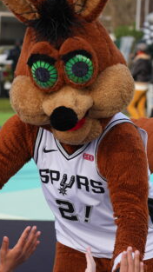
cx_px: 75
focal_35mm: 148
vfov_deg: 14.5
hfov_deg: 8.2
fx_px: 1068
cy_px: 135
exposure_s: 1/1000
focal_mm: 70
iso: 320
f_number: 4.5
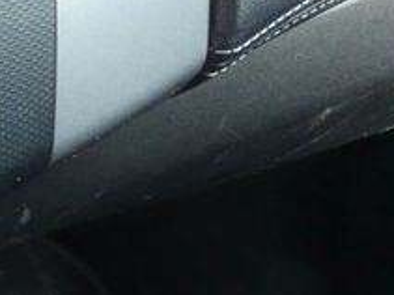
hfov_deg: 15.2
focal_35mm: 97
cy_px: -112
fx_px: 1103
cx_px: -450
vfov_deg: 14.5
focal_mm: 3.6
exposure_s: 1/60
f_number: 5.6
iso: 400
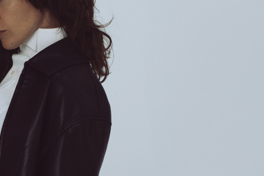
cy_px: 24
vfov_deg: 4.5
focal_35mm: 303
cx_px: 18
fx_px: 2222
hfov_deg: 6.8
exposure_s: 1/200
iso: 3200
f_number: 8
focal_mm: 150
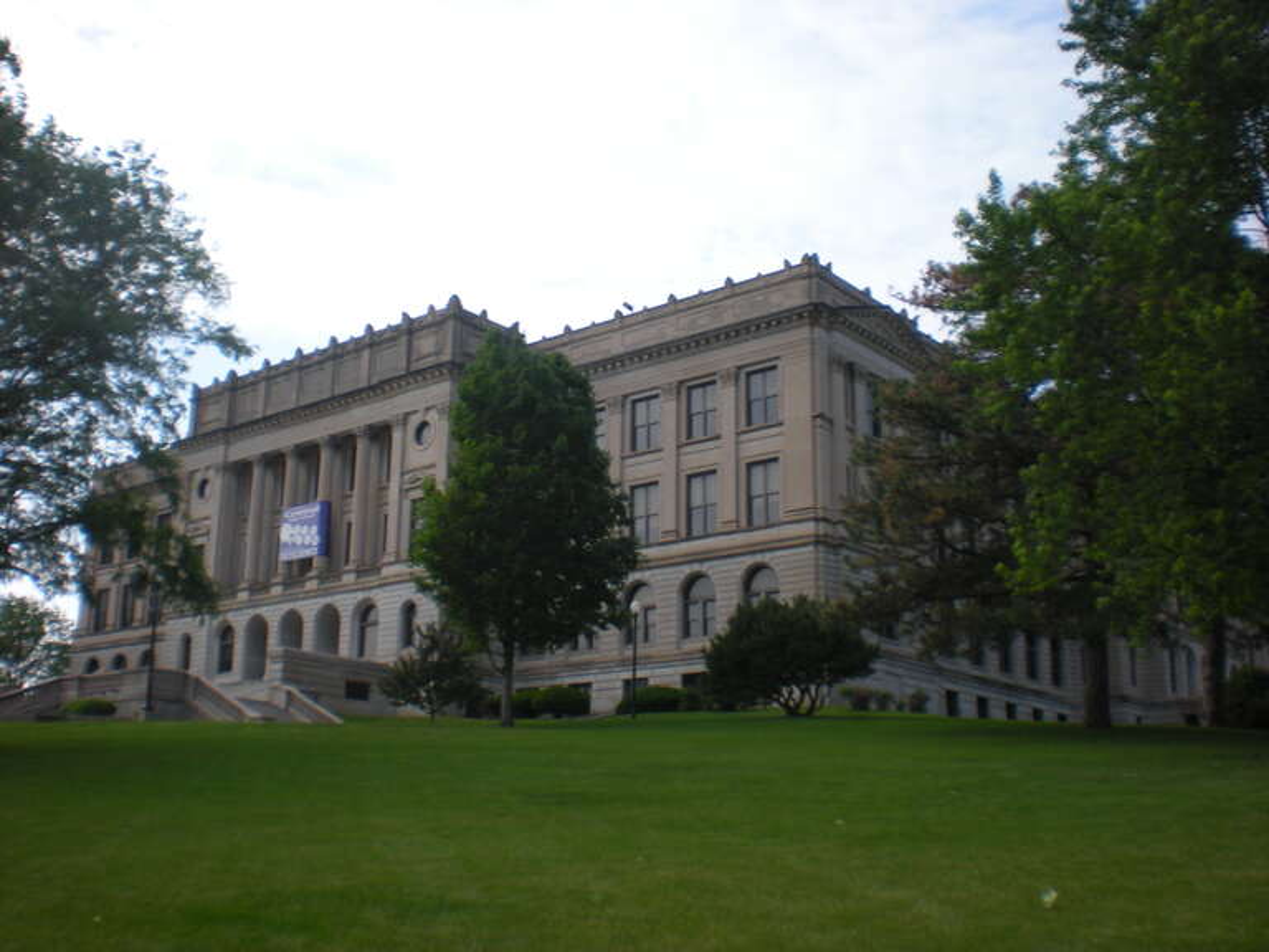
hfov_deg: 49.0
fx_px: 1393
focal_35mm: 38
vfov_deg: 37.7
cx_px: 634
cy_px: 476
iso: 64
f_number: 4.6
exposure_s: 1/436
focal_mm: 6.3
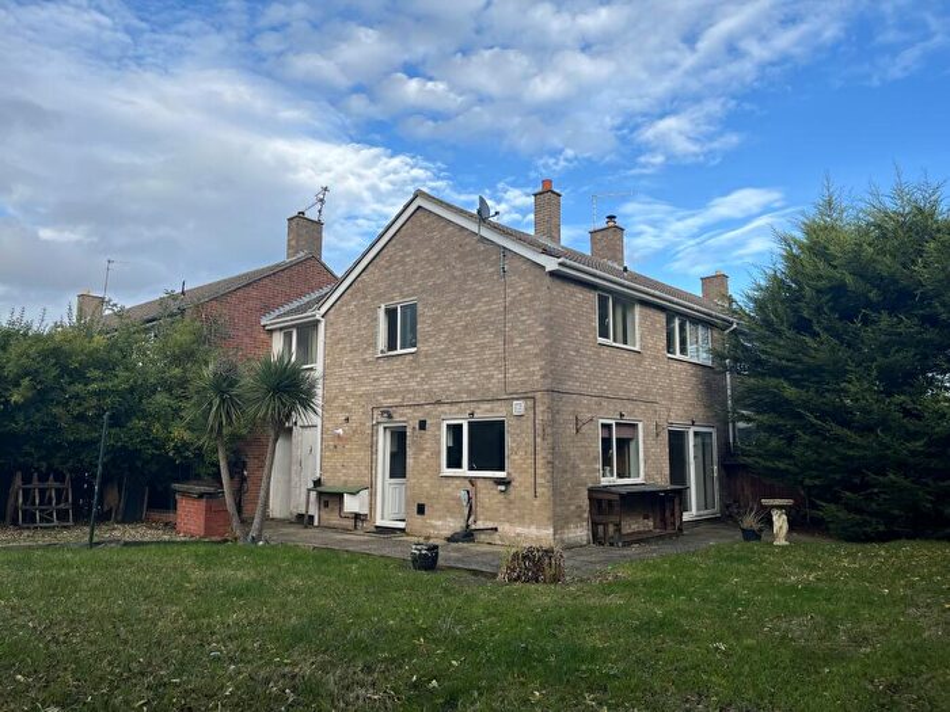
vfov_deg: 53.1
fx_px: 714
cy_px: 356
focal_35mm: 26
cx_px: 475
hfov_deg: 67.3
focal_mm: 5.1
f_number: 1.6
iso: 50
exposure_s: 1/1404
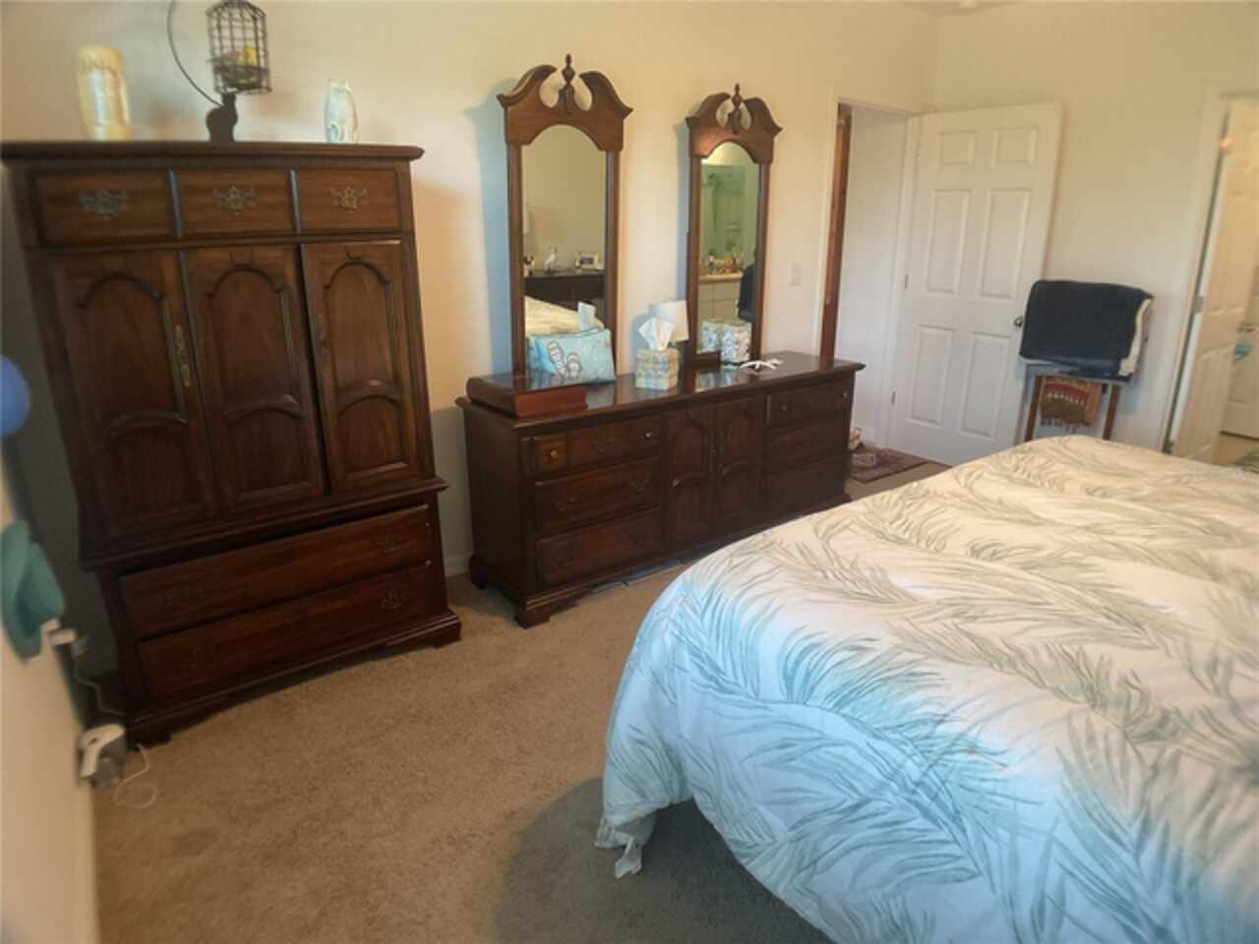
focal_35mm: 29
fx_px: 1055
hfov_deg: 61.7
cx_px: 630
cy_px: 472
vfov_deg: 48.2
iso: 125
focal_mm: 3
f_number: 1.8
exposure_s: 1/60
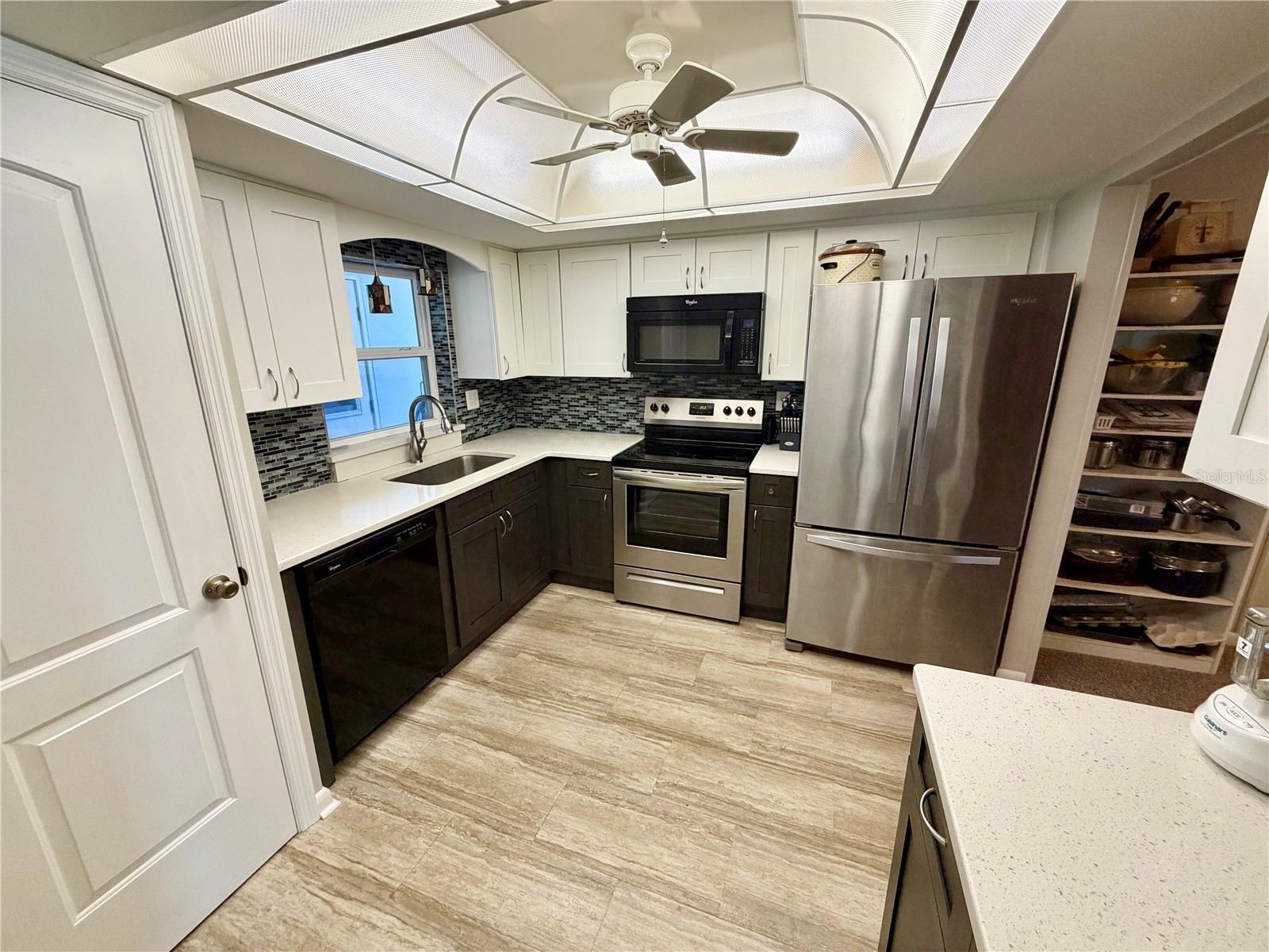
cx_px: 634
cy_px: 476
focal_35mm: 14
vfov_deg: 85.7
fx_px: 513
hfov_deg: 102.1
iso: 200
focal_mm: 2.22
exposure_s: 1/120
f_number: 2.2
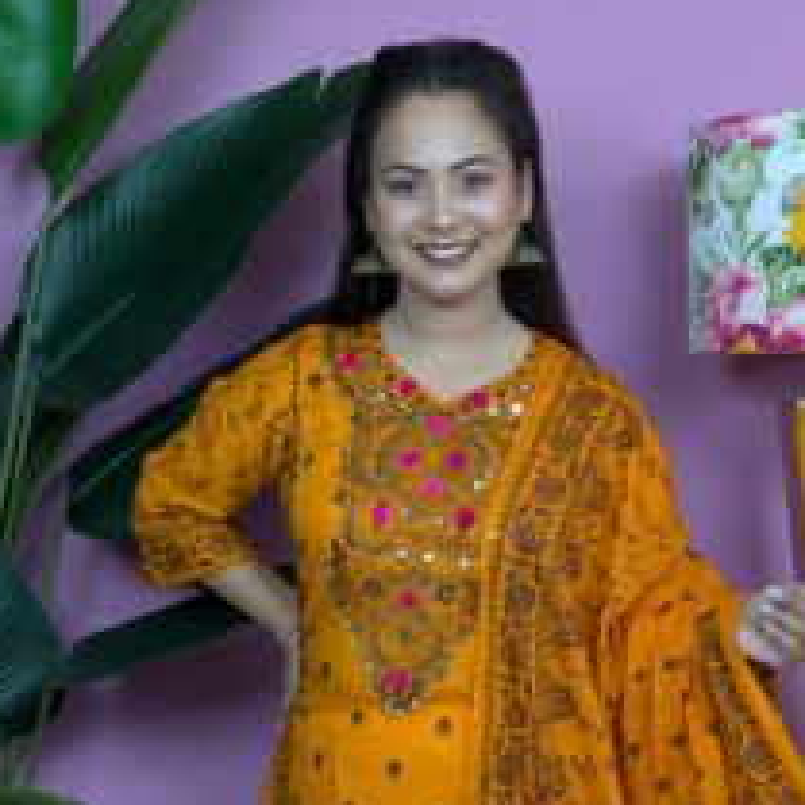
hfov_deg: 21.4
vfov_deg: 20.9
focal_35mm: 81
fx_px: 2131
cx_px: 497
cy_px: 751
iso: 42
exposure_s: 1/39.2
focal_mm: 6.81
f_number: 1.85
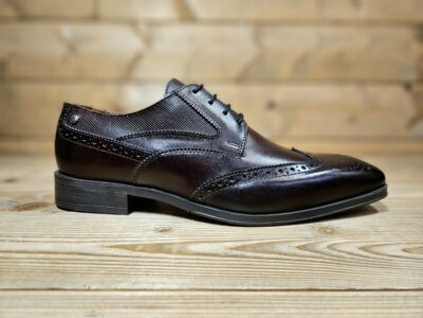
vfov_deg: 58.9
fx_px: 281
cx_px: 212
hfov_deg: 73.9
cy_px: 159
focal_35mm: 23
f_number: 1.8
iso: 64
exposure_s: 1/101
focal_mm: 5.4
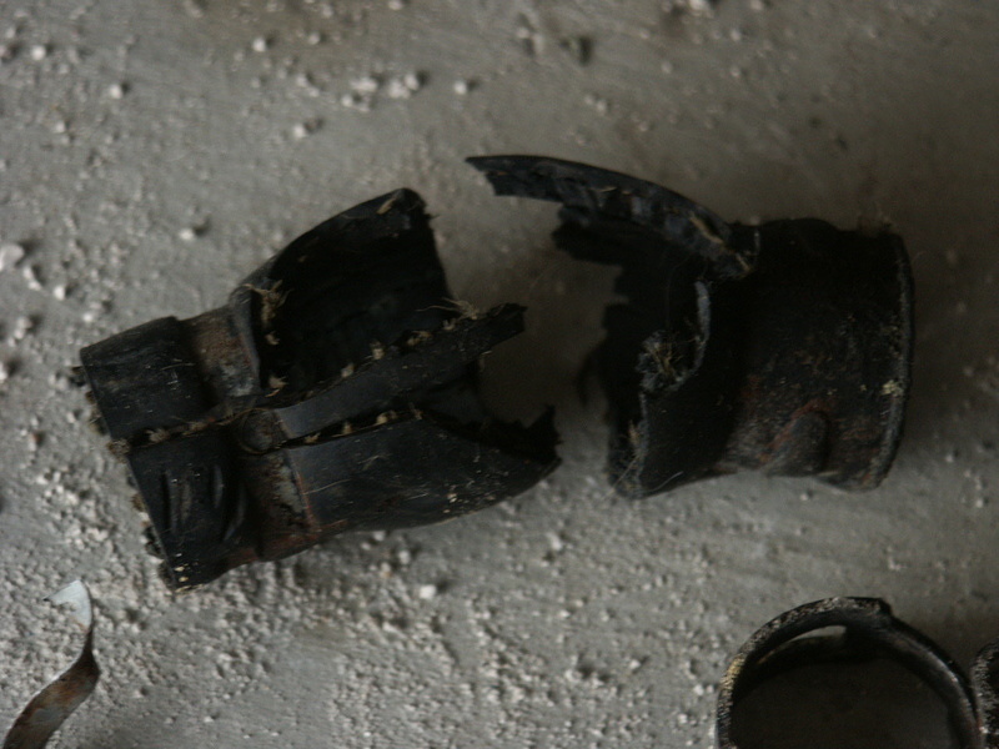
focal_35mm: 200
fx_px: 5772
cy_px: 374
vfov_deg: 7.4
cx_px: 500
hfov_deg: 9.9
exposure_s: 1/30
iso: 100
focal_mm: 50.69
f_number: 3.5
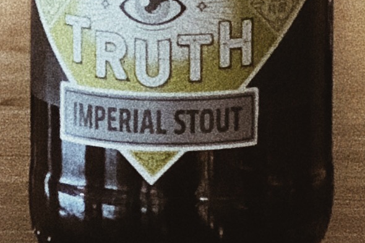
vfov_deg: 3.3
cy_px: -558
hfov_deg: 5.0
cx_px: 648
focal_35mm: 405
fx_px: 4105
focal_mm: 6.6
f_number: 2.8
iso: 400
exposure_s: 1/60
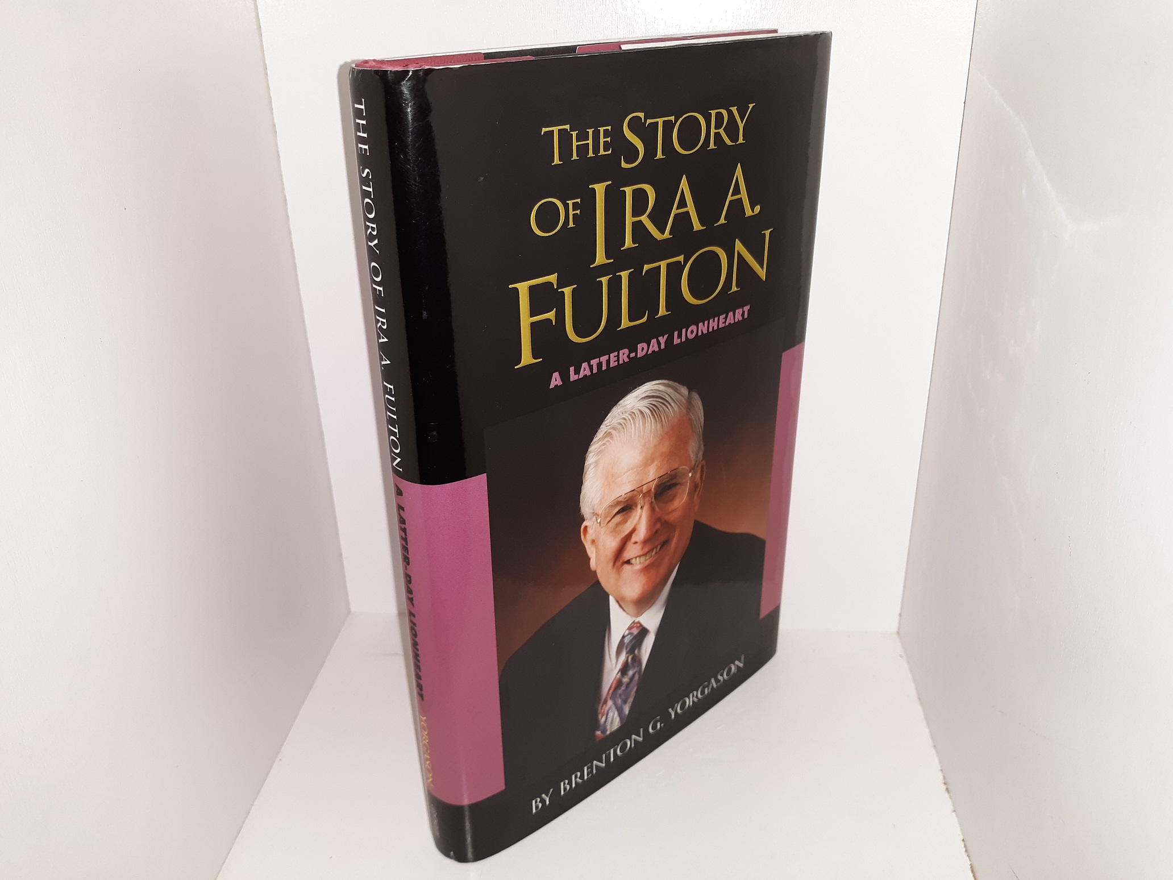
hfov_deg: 63.4
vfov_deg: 49.7
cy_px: 440
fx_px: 949
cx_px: 586
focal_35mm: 28
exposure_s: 1/120
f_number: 1.7
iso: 64
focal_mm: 3.7
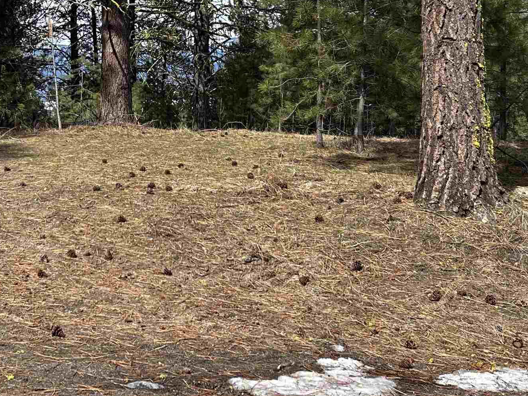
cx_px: 134
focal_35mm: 60
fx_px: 915
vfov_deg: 24.0
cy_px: 71
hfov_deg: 31.6
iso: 50
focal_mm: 5.7
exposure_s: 1/1698
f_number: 1.5
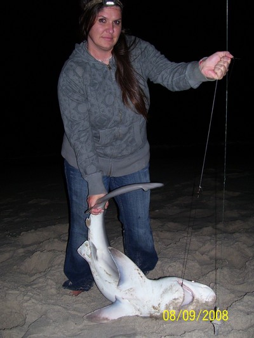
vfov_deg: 50.1
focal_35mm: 37
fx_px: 362
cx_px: 127
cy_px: 169
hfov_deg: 38.7
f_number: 2.7
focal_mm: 6
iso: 125
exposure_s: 1/60
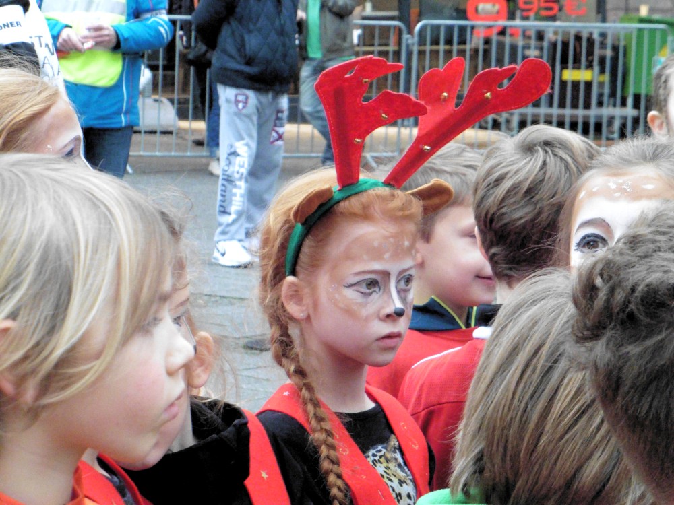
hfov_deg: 13.6
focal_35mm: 145
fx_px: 2823
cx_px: 337
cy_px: 252
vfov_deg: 10.2
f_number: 5.4
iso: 1600
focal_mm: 25.9
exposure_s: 1/160
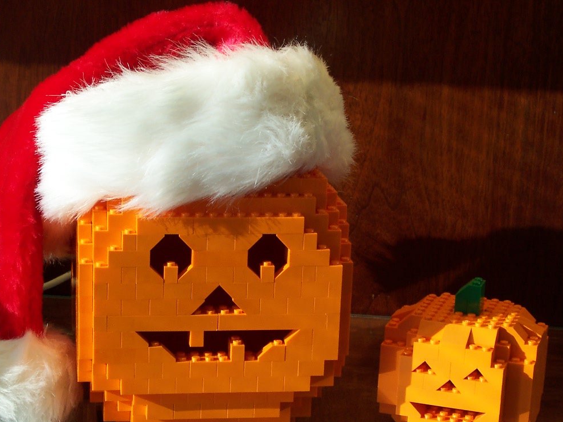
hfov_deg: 22.8
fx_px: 1399
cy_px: 255
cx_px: 287
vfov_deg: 17.1
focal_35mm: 86
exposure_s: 1/125
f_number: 4
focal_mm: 10.8
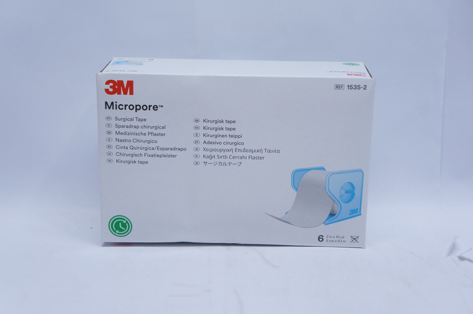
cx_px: 236
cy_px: 157
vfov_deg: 20.6
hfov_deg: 30.5
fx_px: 866
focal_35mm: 66
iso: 800
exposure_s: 1/160
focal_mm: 44
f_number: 4.5
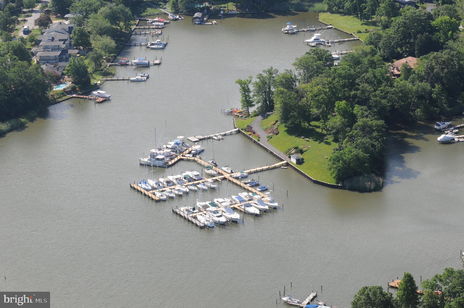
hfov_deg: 17.1
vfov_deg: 11.4
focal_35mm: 120
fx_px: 1545
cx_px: 232
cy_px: 154
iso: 640
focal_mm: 80
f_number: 6.3
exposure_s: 1/1250
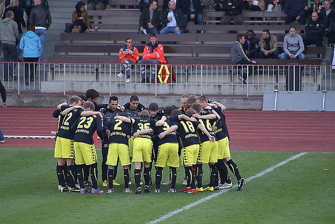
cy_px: 112
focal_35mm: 450
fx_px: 4193
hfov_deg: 4.6
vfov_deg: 3.1
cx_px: 168
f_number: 5.6
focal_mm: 300
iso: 800
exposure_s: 1/500
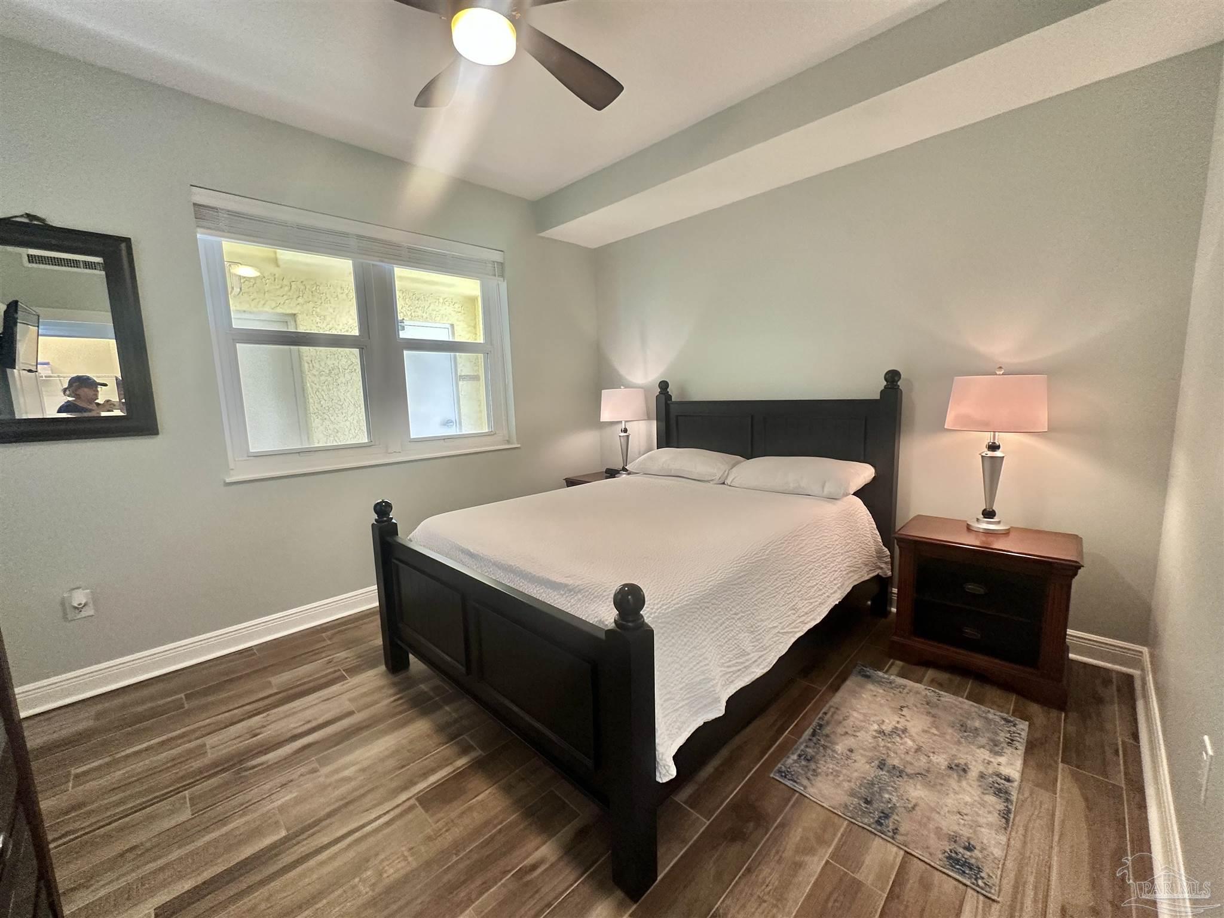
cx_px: 612
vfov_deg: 85.7
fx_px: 495
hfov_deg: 102.1
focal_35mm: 14
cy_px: 459
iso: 250
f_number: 2.2
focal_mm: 2.22
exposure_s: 1/120
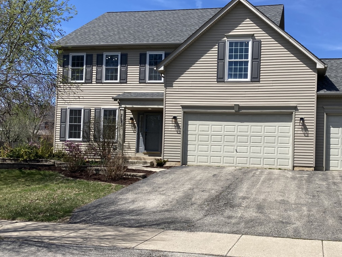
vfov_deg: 35.9
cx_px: 216
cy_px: 143
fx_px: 395
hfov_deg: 46.3
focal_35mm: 40
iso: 20
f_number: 1.8
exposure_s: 1/2433
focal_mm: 3.99
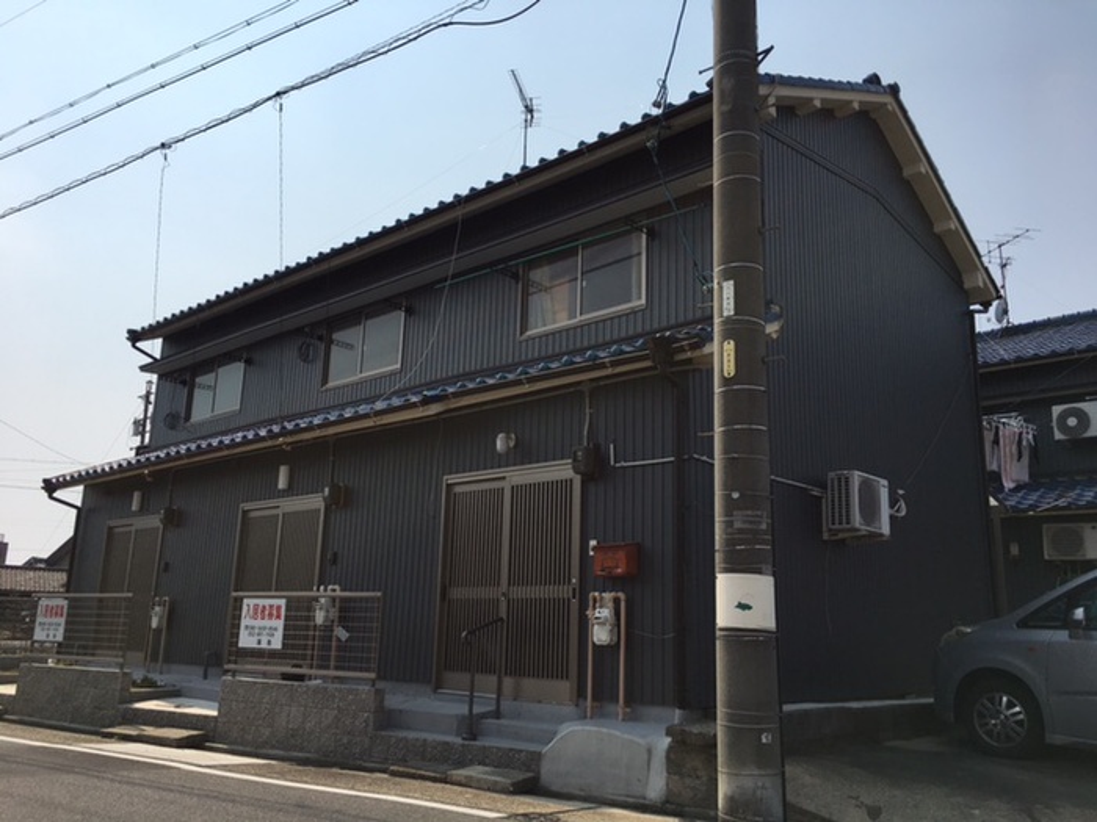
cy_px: 411
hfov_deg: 61.7
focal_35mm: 29
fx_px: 919
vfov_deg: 48.2
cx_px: 548
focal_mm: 4.15
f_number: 2.2
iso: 25
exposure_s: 1/4049
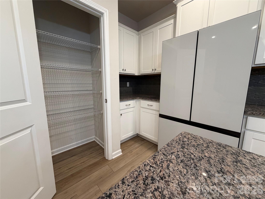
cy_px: 100
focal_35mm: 14
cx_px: 132
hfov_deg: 102.1
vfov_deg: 85.7
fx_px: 107
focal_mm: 2.22
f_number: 2.2
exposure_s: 1/120
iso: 320
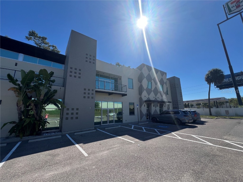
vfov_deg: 89.9
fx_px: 91
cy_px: 91
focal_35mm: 13
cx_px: 122
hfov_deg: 106.2
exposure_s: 1/1531
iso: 32
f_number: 1.8
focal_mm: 1.57
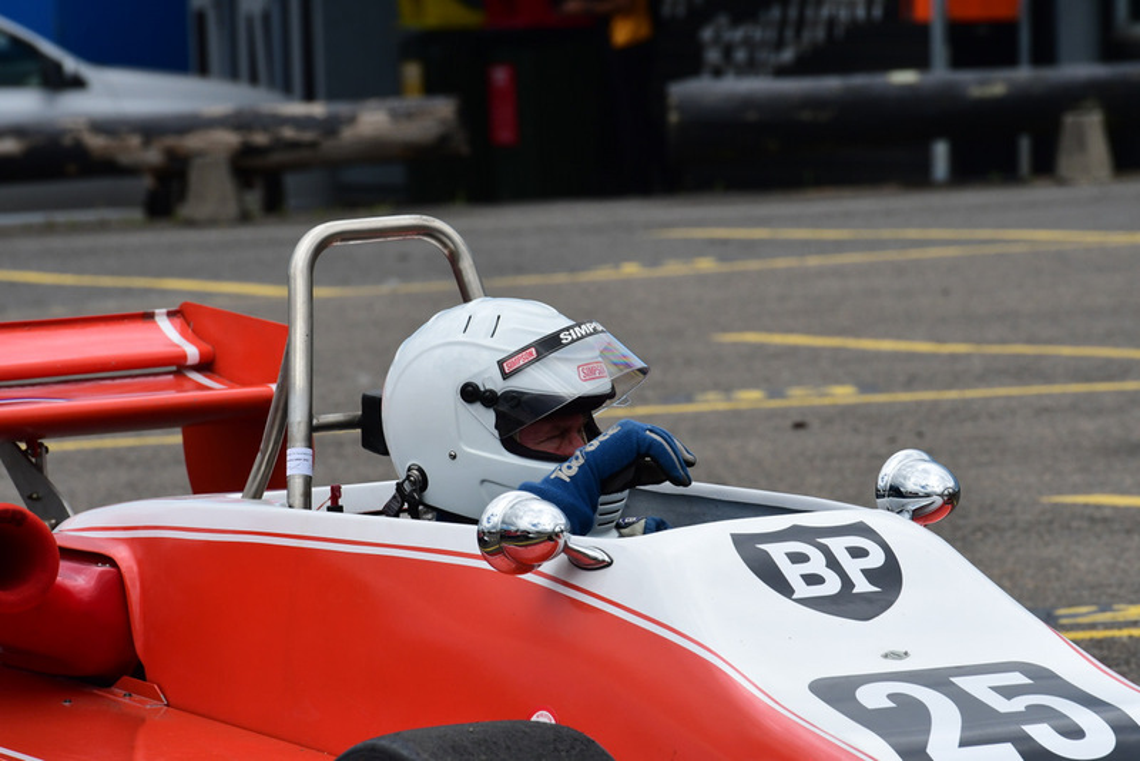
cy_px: 380
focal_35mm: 300
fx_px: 9503
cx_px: 570
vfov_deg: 4.6
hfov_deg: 6.9
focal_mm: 200
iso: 640
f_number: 11
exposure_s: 1/500
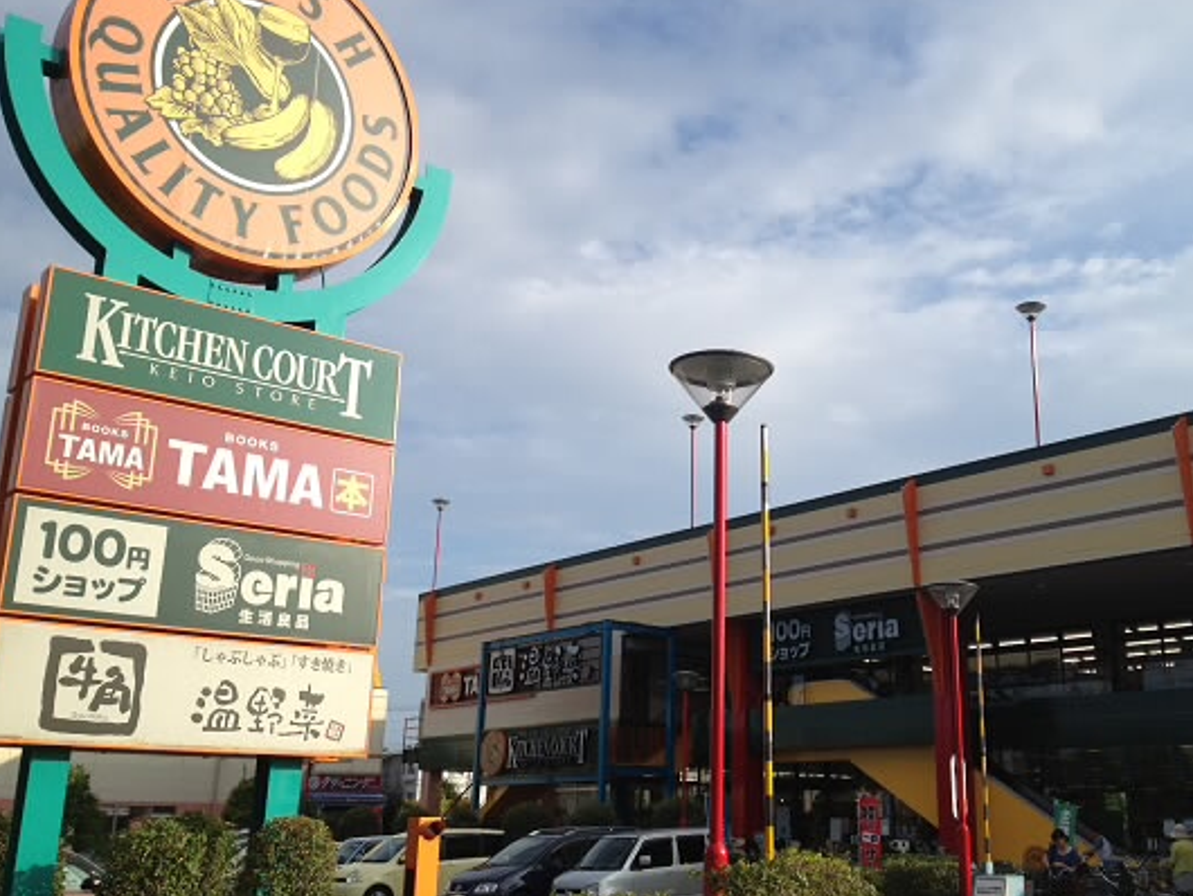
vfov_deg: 34.4
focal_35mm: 42
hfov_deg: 44.6
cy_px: 436
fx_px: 1448
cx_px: 702
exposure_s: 1/1534
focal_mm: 4.28
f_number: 2.4
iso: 64
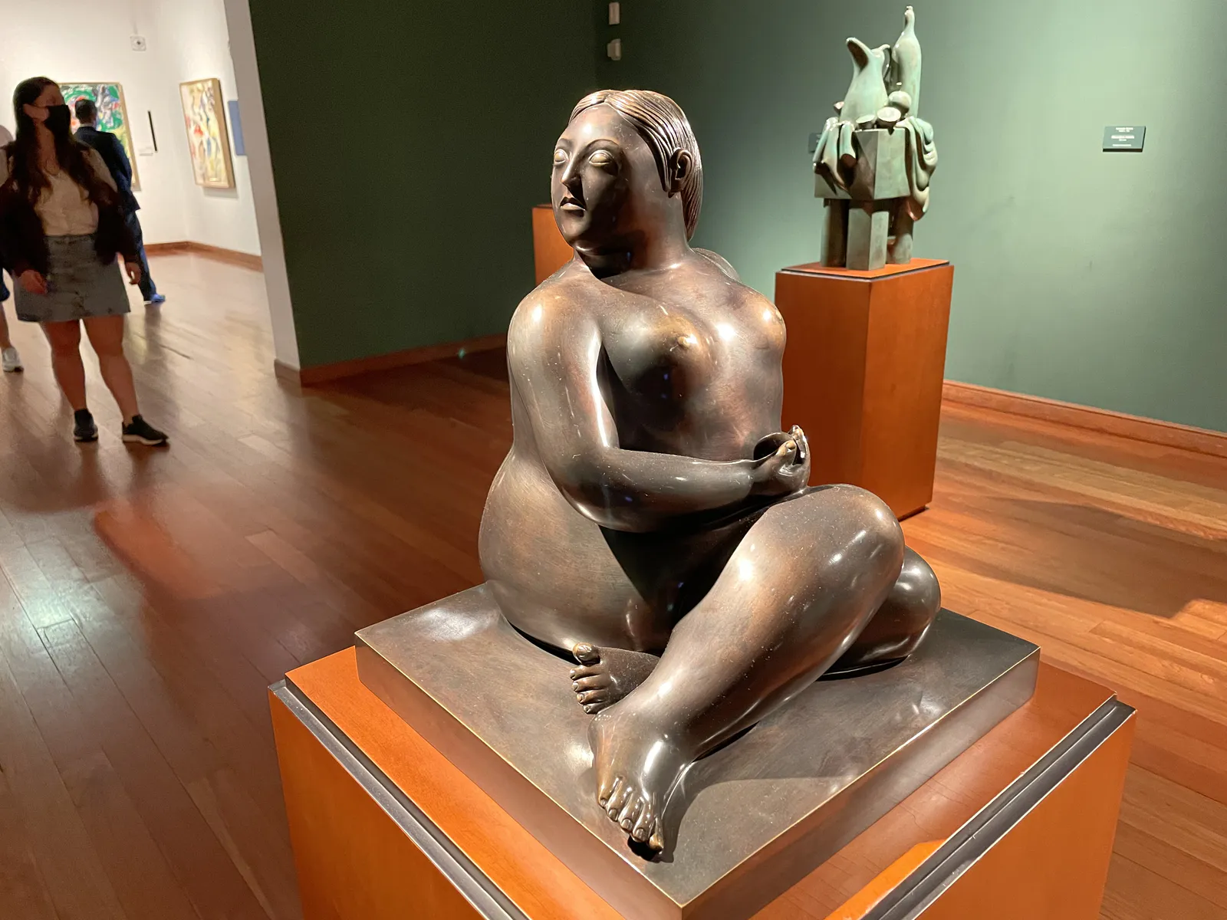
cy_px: 460
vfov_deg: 53.1
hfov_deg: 67.3
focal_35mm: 26
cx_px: 614
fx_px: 922
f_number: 1.6
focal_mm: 4.2
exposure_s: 1/30
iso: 500
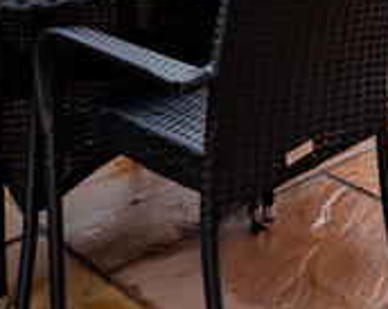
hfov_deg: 20.0
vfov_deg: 14.7
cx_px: 562
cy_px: -324
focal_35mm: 84
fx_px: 963
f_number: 4.5
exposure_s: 1/125
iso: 100
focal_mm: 10
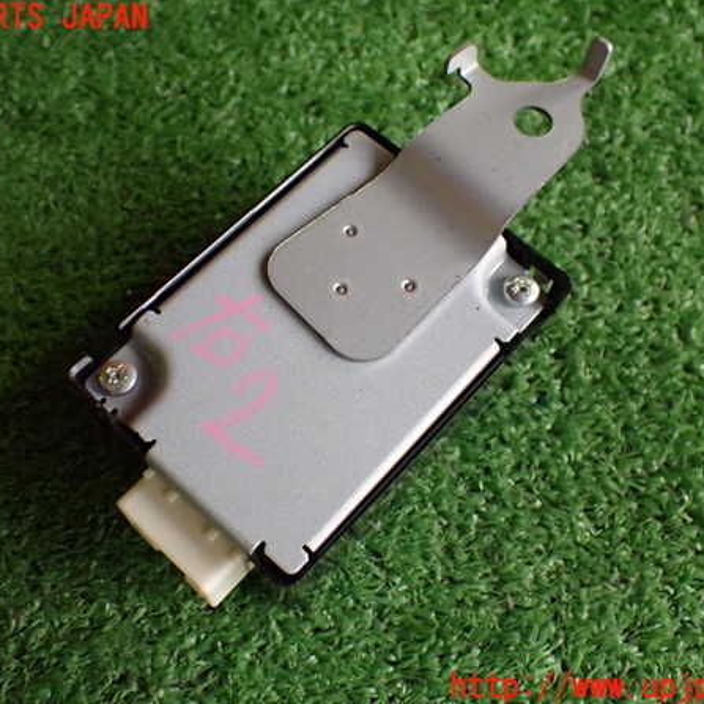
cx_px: 334
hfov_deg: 43.8
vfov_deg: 43.9
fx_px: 874
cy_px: 353
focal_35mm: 38
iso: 800
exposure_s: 1/60
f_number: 2.4
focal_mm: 5.79
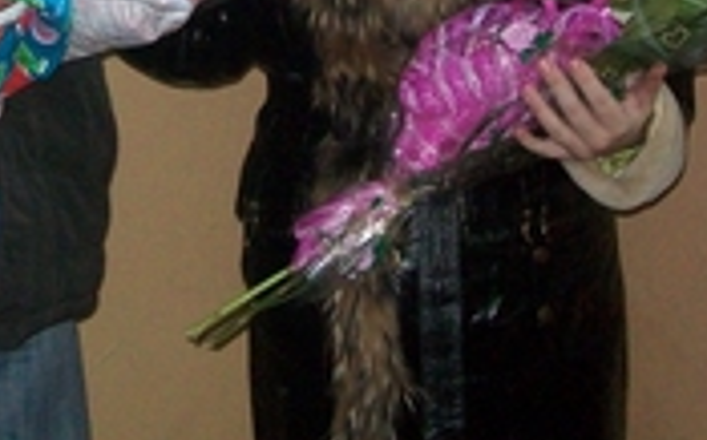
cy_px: -143
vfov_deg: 10.6
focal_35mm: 120
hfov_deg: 17.1
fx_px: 2310
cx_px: 57
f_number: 2.7
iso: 160
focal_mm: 6
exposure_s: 1/60
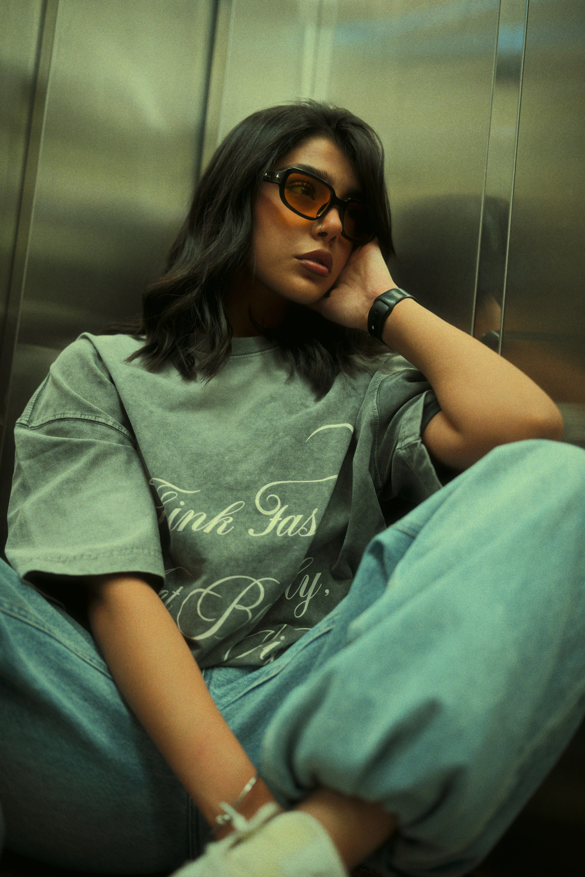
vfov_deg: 54.4
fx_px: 853
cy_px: 438
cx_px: 292
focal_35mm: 35
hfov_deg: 37.9
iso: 500
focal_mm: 35
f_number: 1.4
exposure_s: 1/50
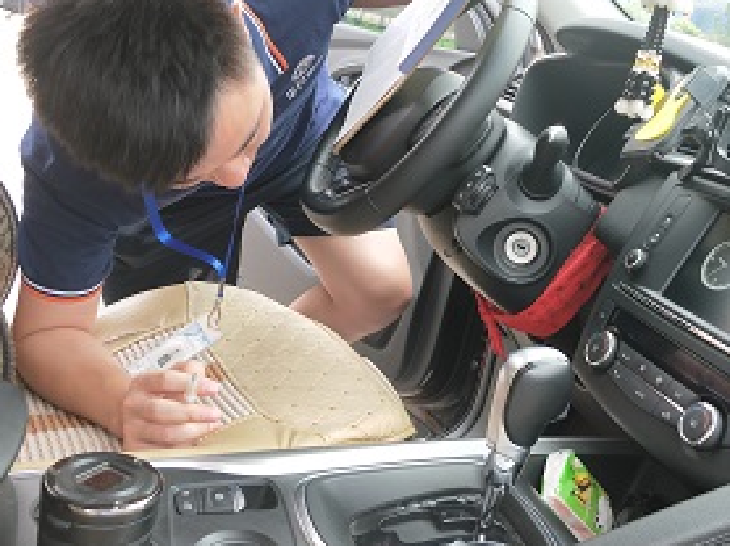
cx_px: 418
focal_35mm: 36
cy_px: 218
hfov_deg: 51.2
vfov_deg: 39.4
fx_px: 759
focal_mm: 4.27
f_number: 1.7
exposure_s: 1/100
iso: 75
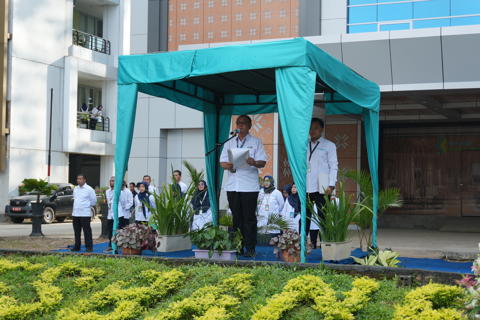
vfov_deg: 22.1
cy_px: 160
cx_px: 240
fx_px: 820
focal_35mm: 62
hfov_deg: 32.6
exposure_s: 1/100
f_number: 5.6
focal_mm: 41
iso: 100
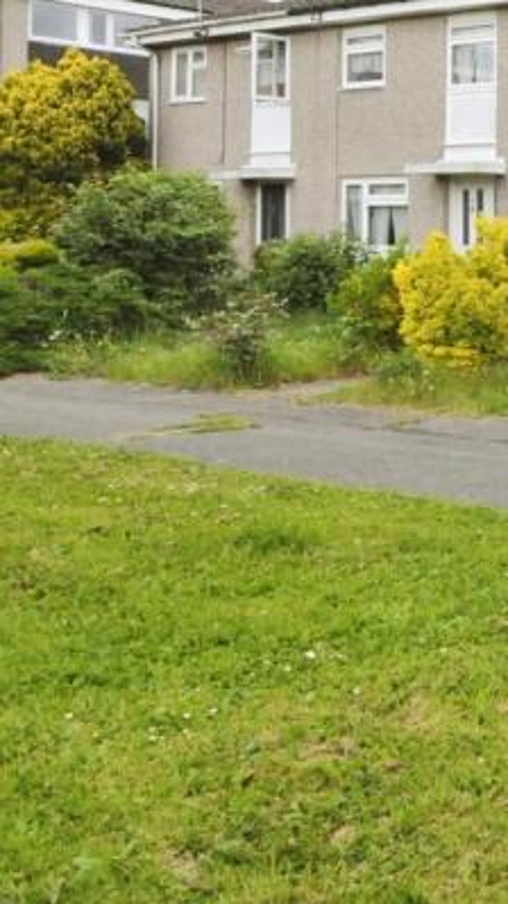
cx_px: 1125
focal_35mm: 44
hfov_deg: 16.5
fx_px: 1063
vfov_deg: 44.6
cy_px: 228
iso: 1000
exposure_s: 1/320
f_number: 5.6
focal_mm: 11
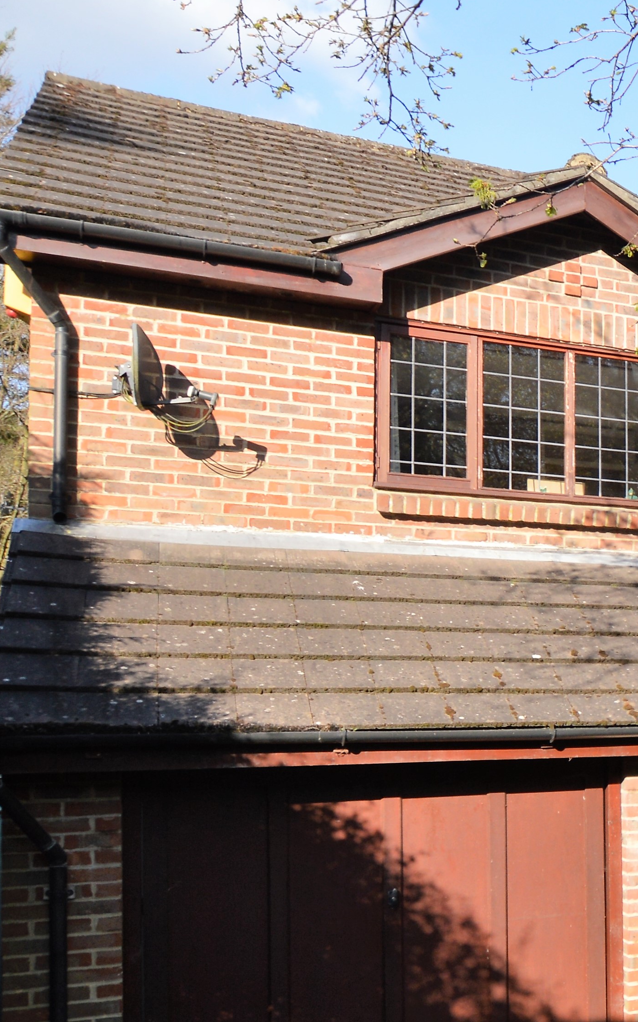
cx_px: 981
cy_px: 670
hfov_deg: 22.6
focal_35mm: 45
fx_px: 1263
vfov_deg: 43.5
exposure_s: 1/125
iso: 200
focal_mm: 11
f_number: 5.6
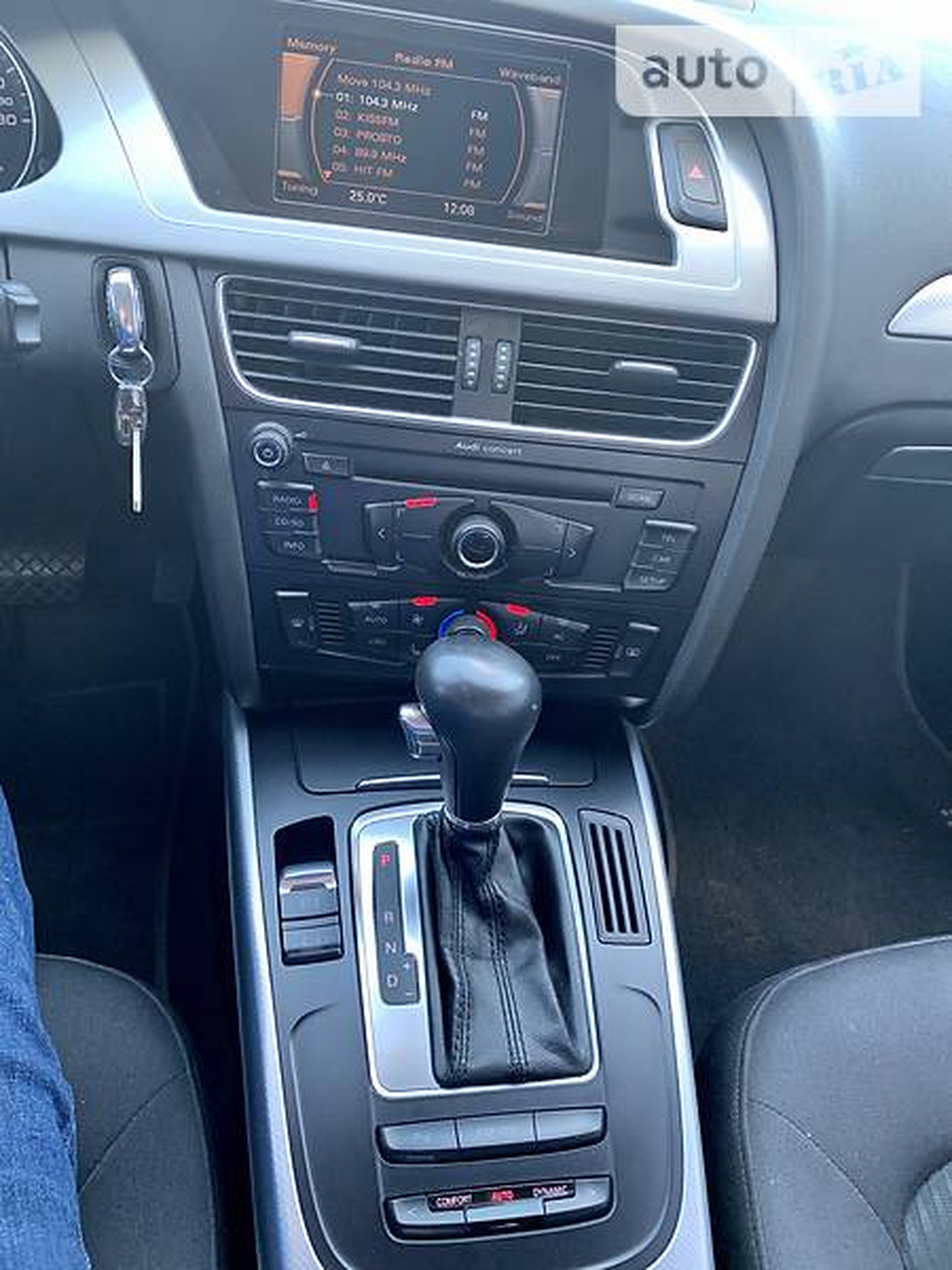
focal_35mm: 26
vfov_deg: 67.3
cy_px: 635
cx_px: 476
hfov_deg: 53.1
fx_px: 953
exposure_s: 1/60
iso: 160
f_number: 1.8
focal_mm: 4.2
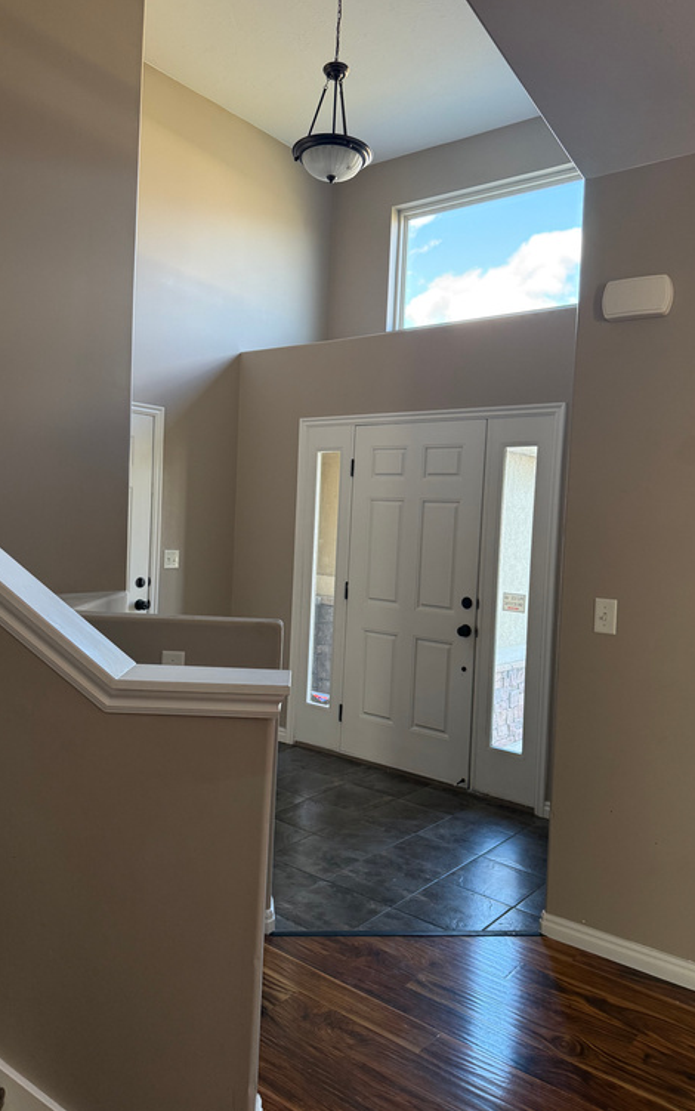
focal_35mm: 26
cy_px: 552
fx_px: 787
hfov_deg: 47.6
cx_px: 371
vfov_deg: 70.4
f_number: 1.78
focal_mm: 6.76
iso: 320
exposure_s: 1/120
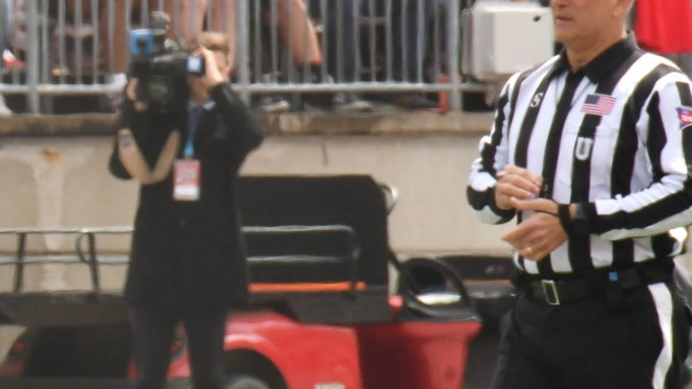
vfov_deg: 0.9
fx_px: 25970
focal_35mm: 1415
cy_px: 144
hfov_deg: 1.5
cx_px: -275
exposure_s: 1/640
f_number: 14
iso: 1000
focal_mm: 300
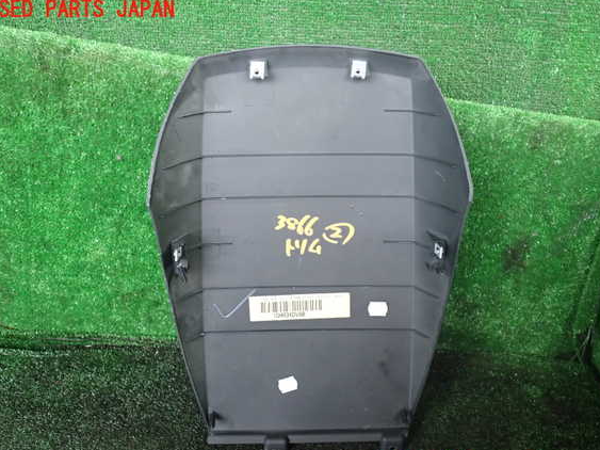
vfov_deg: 44.1
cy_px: 237
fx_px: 555
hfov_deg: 56.8
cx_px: 301
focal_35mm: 32
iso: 500
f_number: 2.3
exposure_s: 1/30
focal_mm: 5.4
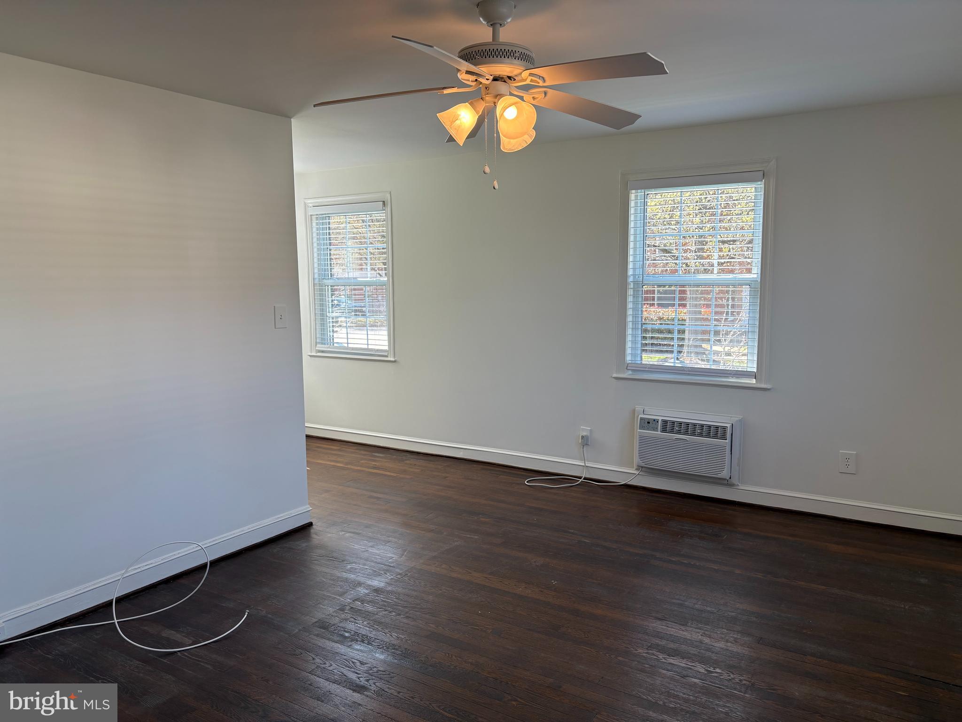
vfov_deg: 53.1
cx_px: 481
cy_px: 361
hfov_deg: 67.3
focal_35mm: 26
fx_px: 723
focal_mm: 5.96
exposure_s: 1/120
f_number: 1.6
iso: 32
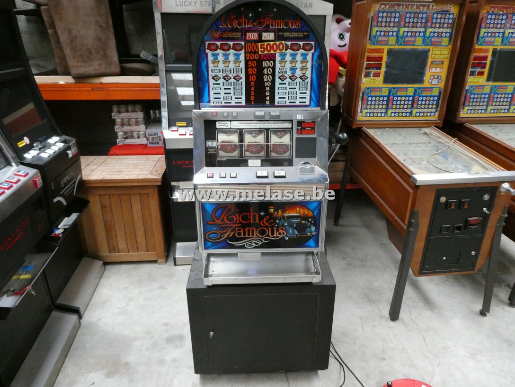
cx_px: 258
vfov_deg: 56.8
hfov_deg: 71.6
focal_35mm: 24
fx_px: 357
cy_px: 194
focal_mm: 4.3
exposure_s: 1/60
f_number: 3.3
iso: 1000
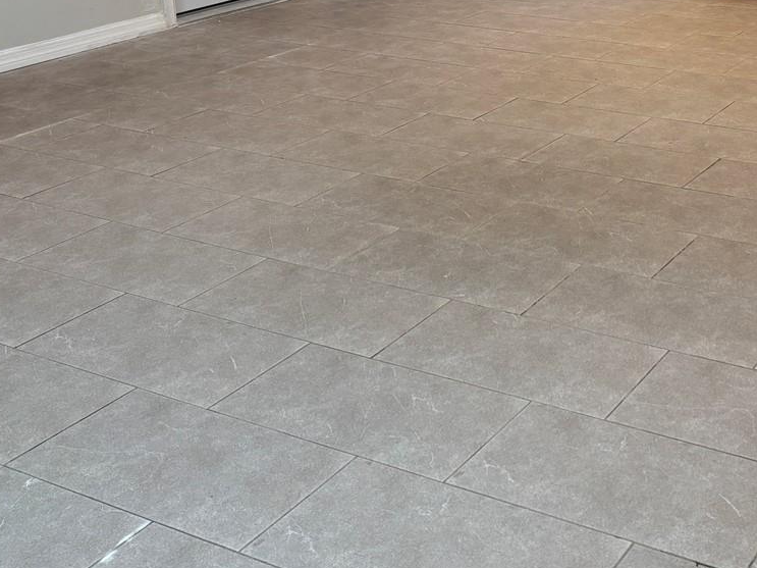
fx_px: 1224
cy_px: 93
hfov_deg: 33.7
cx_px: 562
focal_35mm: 56
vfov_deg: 25.5
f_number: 1.6
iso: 125
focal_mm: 5.96
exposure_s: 1/120
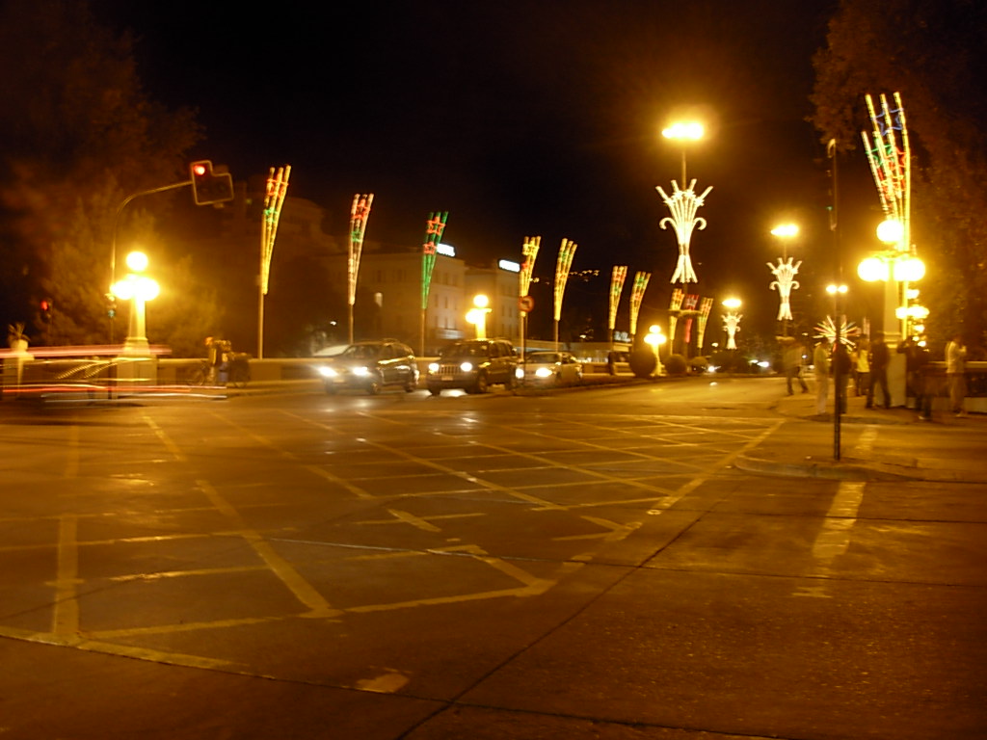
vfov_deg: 37.7
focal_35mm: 38
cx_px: 494
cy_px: 370
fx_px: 1083
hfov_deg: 49.0
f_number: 2.9
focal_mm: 6.3
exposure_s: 1/2
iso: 51
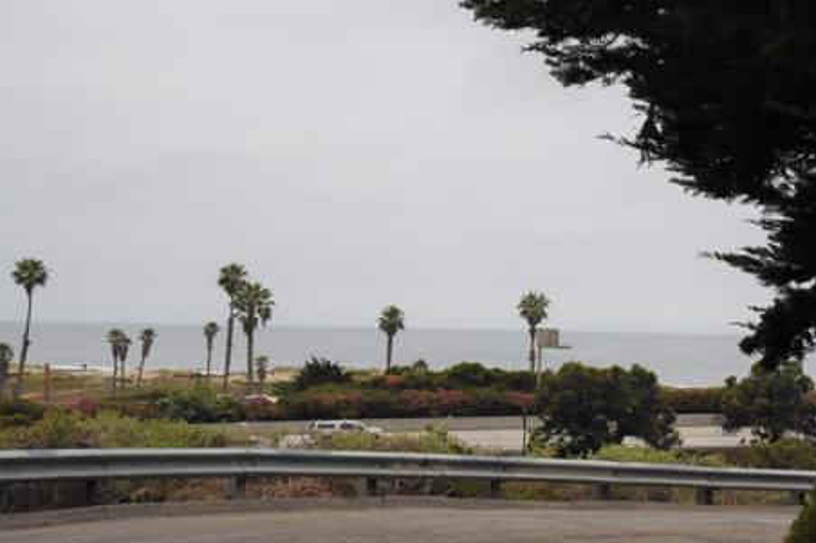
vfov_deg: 20.0
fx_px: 1541
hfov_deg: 29.4
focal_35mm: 68
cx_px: 563
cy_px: 284
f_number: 16
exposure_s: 1/1000
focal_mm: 48
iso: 3200
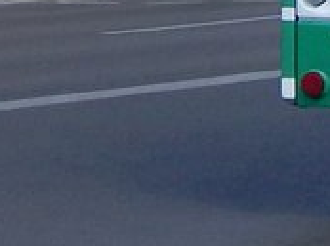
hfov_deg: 5.1
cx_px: 828
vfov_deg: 3.8
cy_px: -600
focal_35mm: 375
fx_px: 3568
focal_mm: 9.7
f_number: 3.8
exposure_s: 1/800
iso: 125
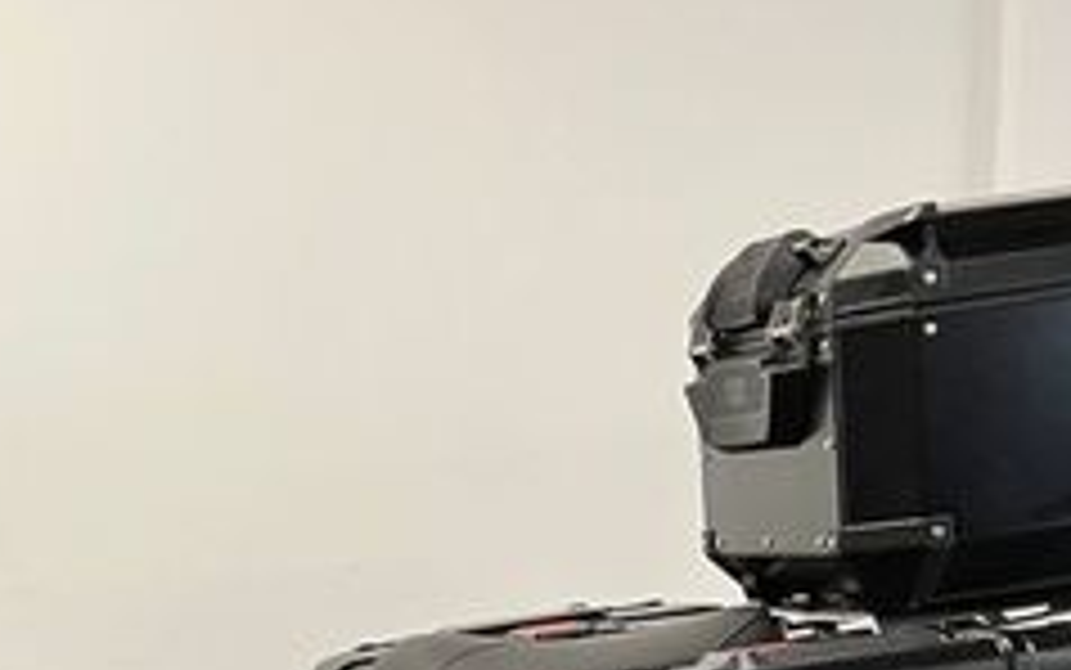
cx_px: 72
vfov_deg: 16.2
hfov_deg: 26.7
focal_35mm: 74
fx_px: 2161
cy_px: 989
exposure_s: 1/50
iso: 125
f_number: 1.6
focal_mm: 5.1
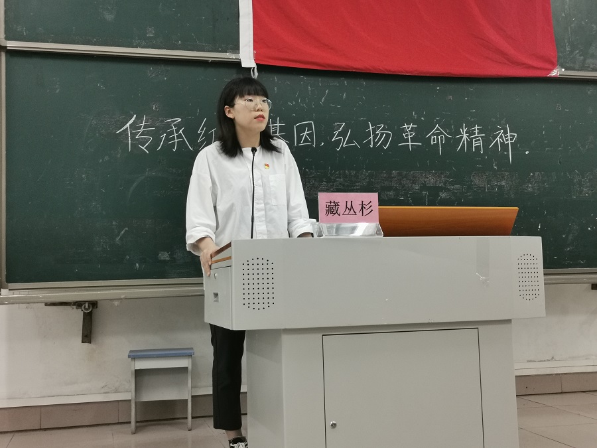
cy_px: 224
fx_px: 724
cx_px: 298
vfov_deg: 34.3
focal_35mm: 42
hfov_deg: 44.8
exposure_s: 1/50
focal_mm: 5.58
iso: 400
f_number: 1.8
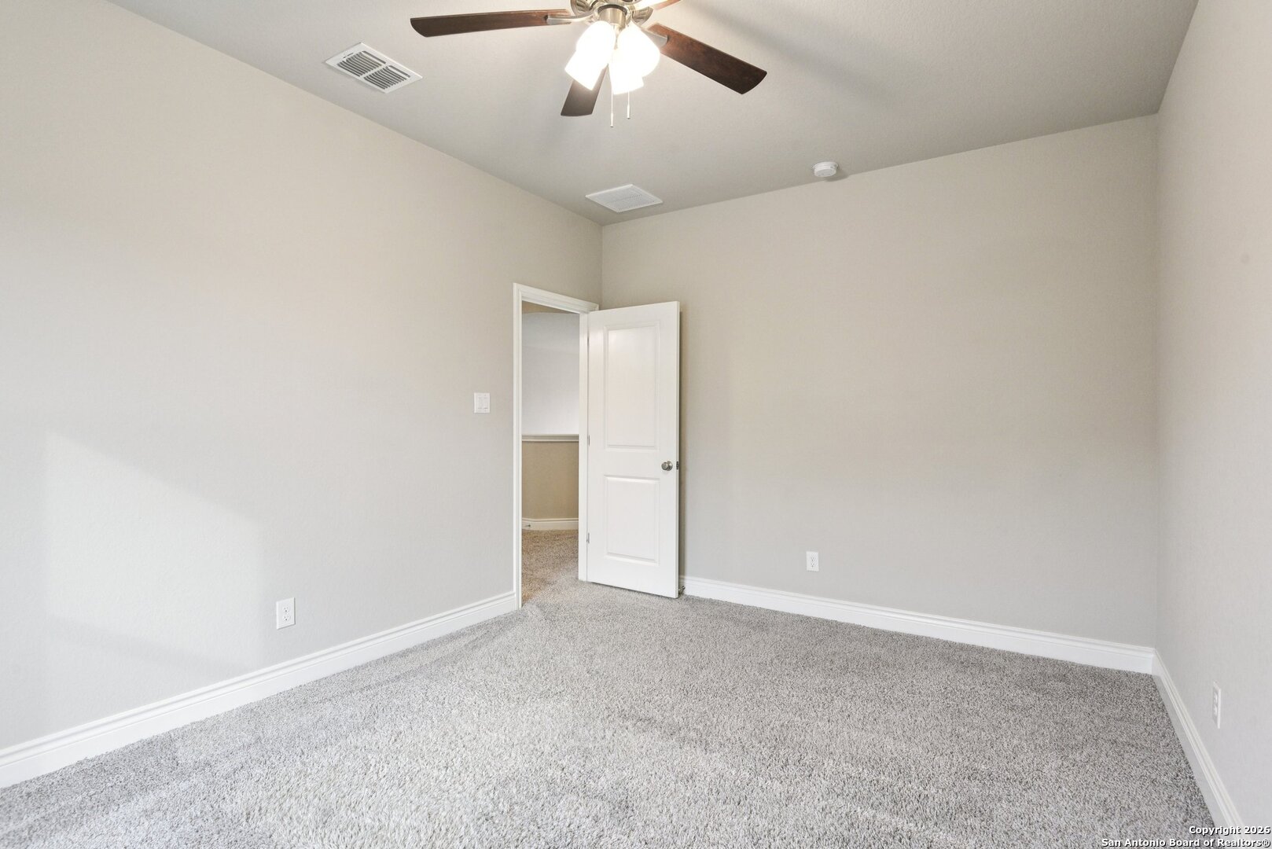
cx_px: 636
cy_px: 424
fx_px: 636
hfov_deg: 90.0
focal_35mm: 18
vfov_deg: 67.4
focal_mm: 18
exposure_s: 1/20
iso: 1400
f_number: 8
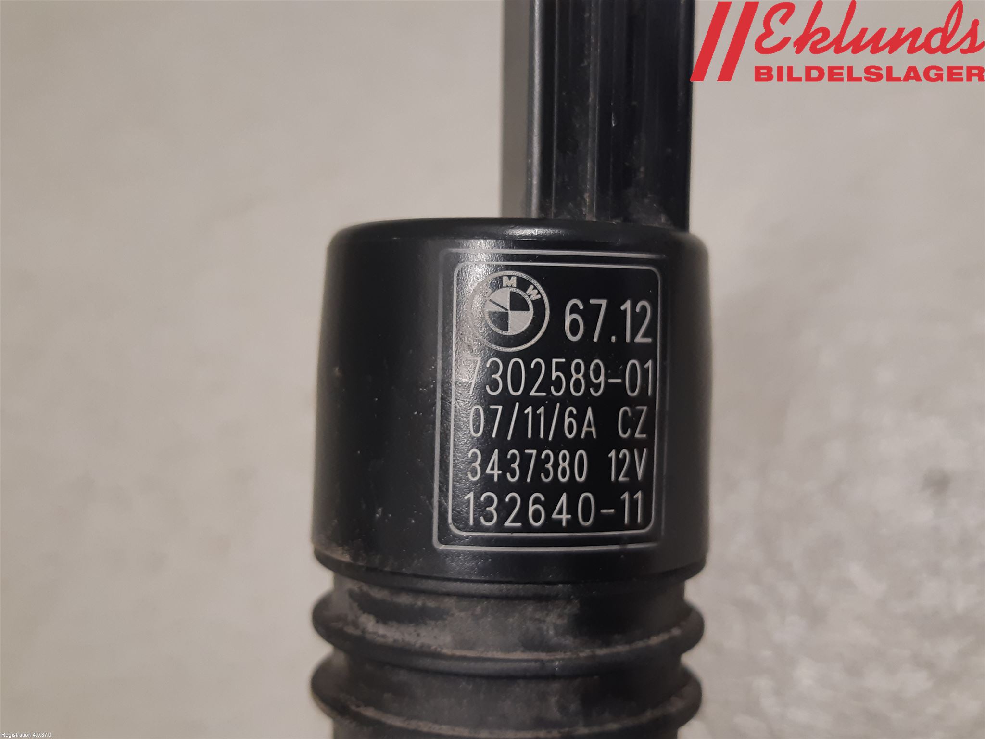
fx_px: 740
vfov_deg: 53.1
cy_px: 370
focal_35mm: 26
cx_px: 492
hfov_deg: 67.3
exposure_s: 1/50
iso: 125
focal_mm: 3.93
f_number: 1.7
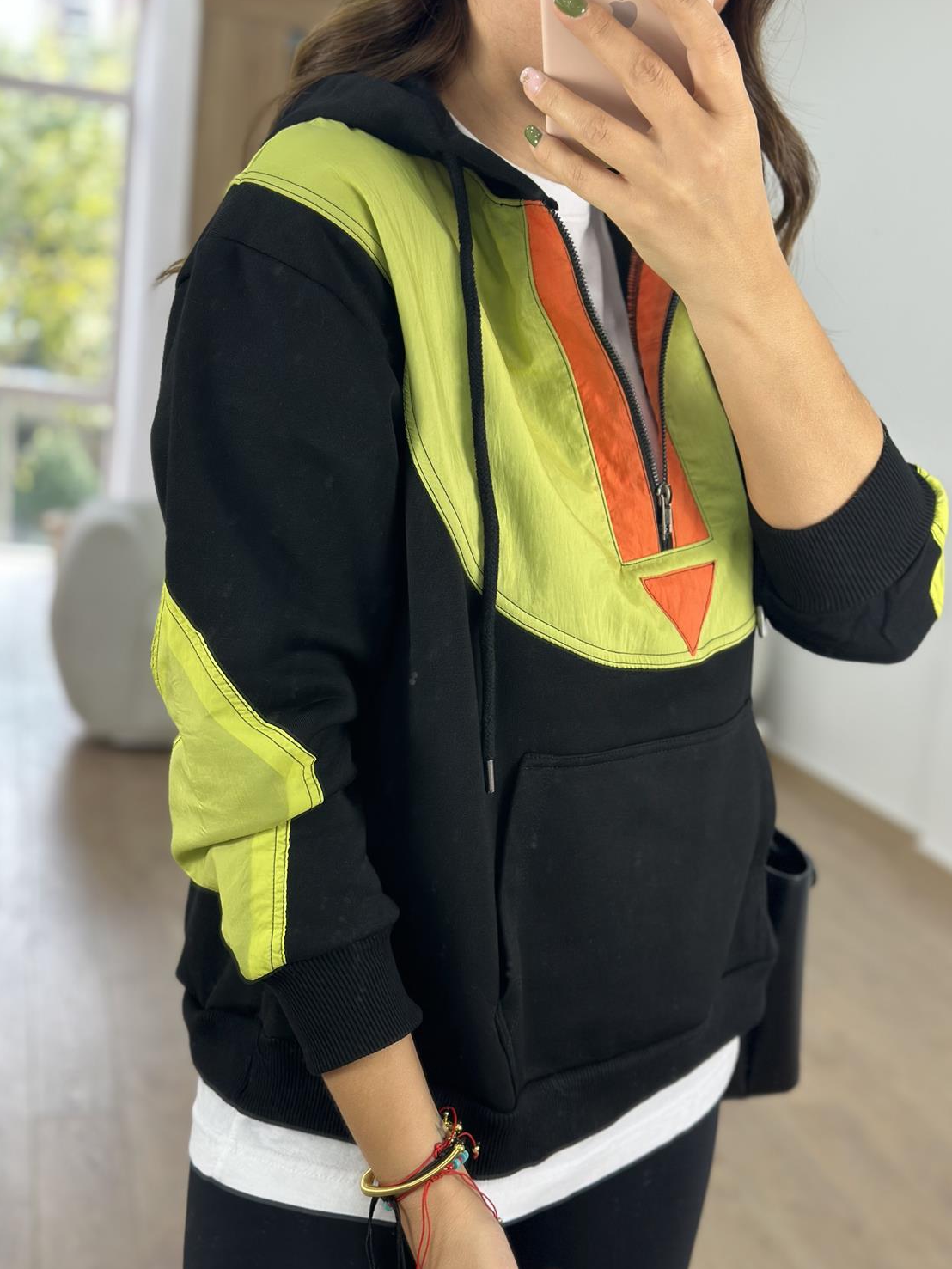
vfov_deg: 36.8
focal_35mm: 52
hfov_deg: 28.0
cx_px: 471
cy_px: 654
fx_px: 1907
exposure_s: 1/100
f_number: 1.78
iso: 64
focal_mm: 6.86
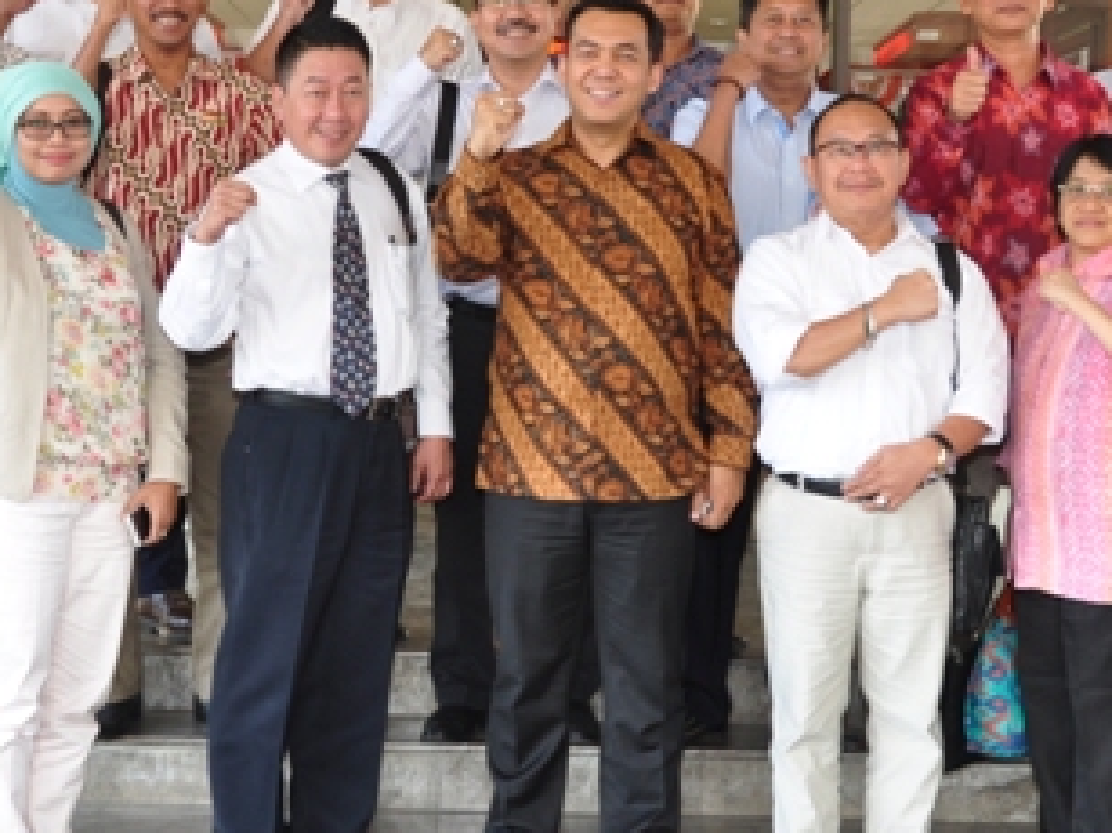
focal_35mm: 72
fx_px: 2312
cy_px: 353
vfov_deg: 20.4
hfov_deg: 27.0
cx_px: 576
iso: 400
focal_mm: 24
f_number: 5.6
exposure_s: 1/60
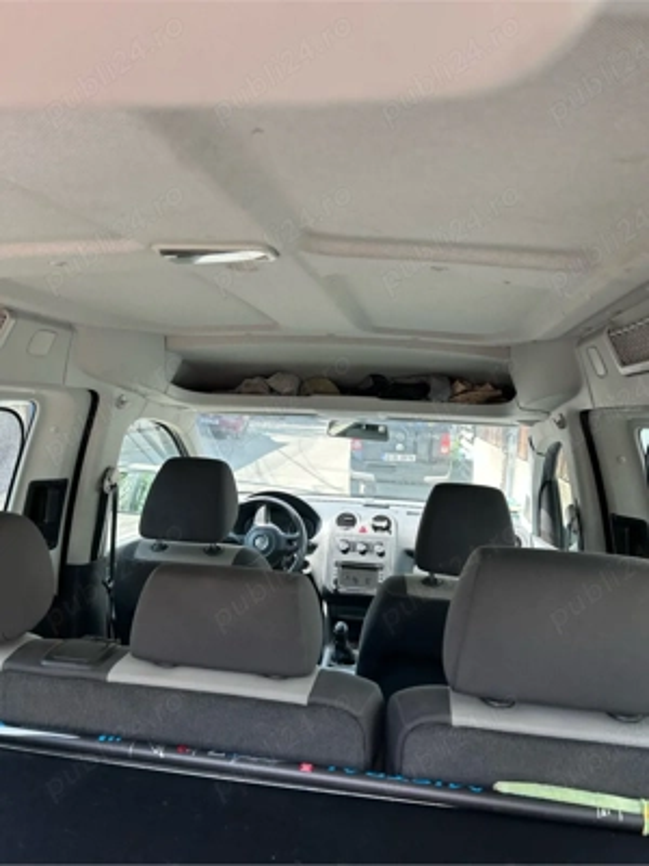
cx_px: 324
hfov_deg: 53.1
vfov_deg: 67.3
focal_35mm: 26
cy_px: 433
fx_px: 650
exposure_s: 1/205
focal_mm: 5.7
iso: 40
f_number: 1.5
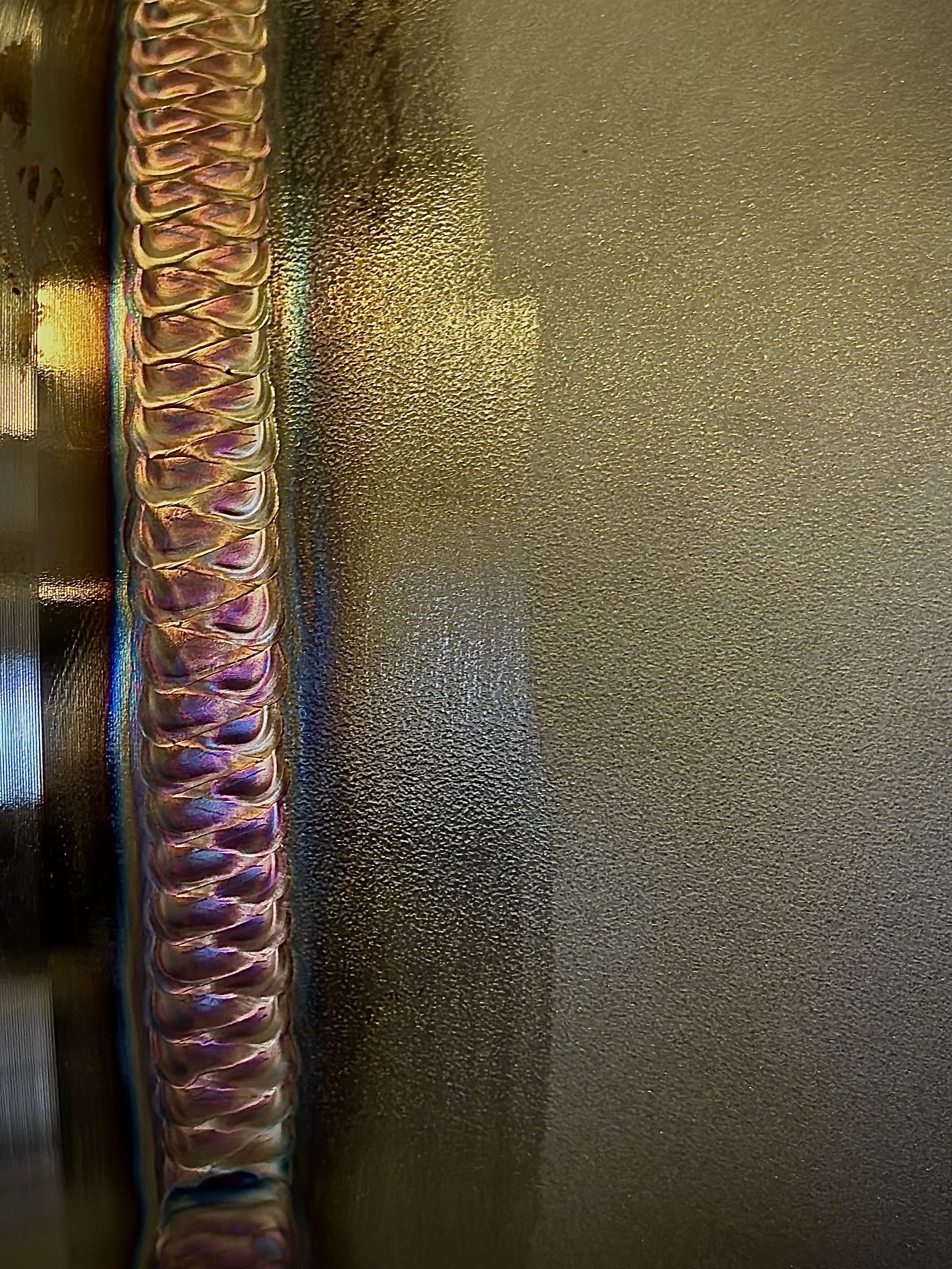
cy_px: 517
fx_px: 2713
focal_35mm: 74
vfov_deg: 26.3
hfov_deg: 19.7
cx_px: 230
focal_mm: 6.86
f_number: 1.78
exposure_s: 1/60
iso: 200
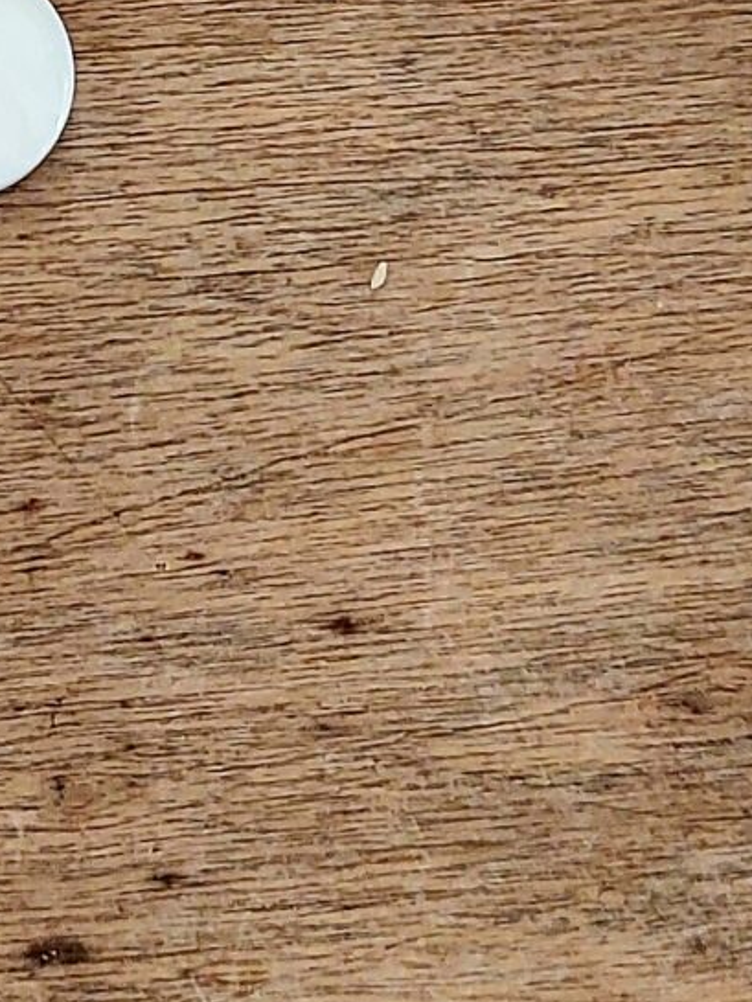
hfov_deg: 10.4
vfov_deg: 13.4
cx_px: -39
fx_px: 4083
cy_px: -401
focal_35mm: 141
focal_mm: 4.6
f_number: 1.8
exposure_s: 1/40
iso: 320
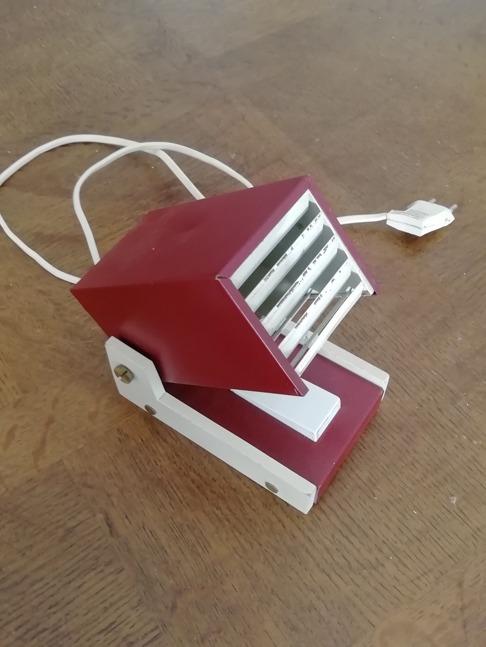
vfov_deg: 50.1
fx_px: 693
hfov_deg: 38.7
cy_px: 324
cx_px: 243
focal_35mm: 37
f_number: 2.2
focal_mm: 3.21
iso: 250
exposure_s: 1/33.3
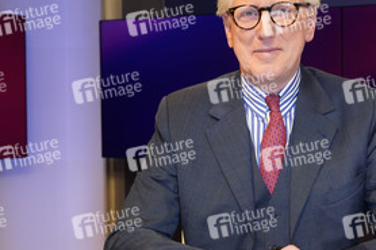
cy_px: 122
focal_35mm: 60
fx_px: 626
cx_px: 260
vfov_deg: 22.6
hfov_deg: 33.0
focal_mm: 37
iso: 2000
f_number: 5.6
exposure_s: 1/160
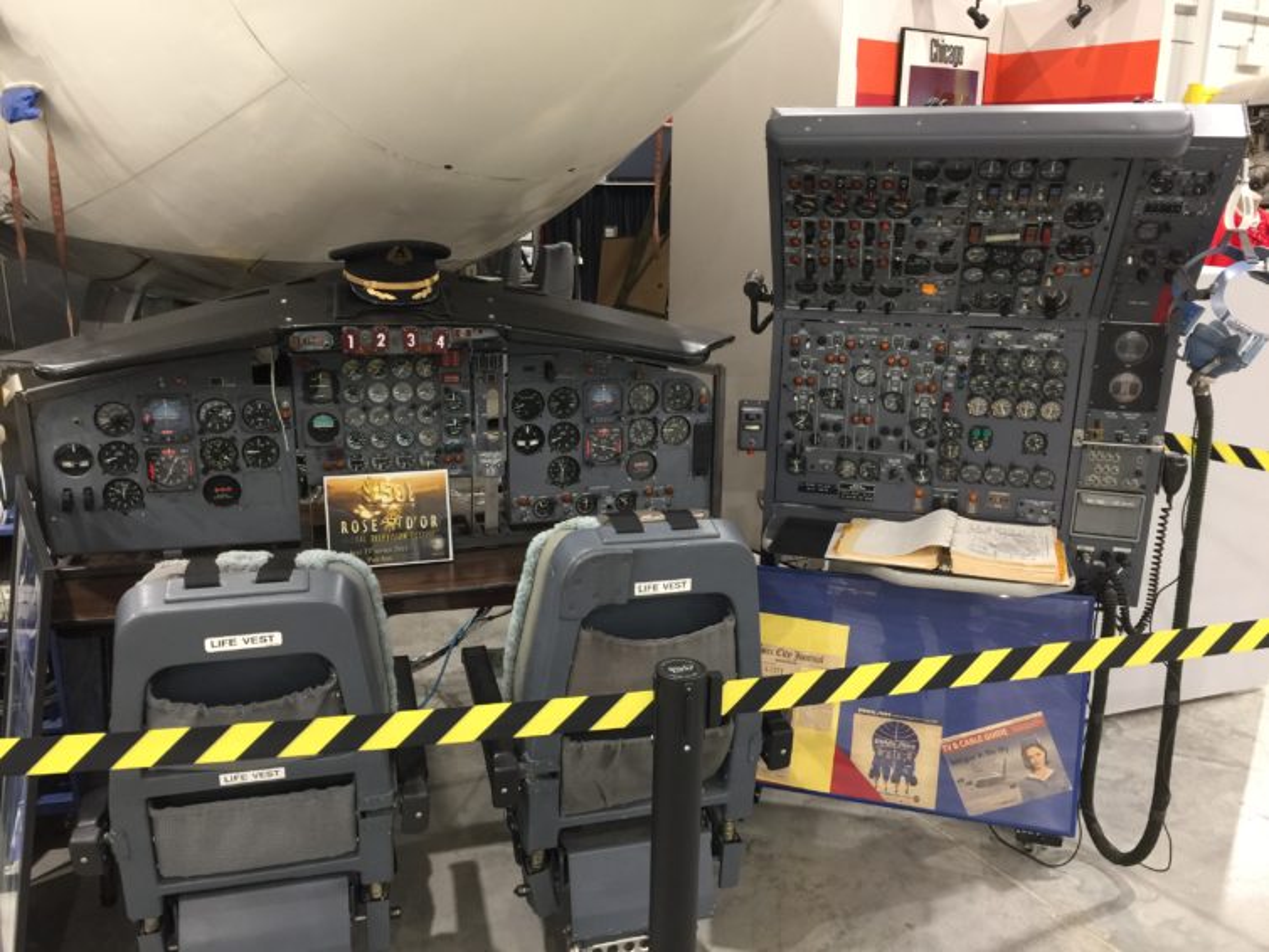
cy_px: 476
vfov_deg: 48.3
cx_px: 634
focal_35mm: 29
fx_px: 1063
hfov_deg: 61.6
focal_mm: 4.15
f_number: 2.2
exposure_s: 1/15
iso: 80
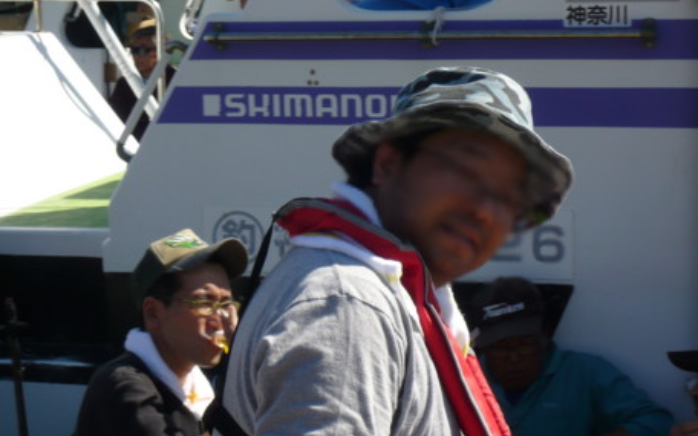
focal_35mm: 107
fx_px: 2035
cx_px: 347
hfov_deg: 19.5
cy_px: 230
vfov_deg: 12.2
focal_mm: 16.4
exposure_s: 1/320
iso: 100
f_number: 5.6
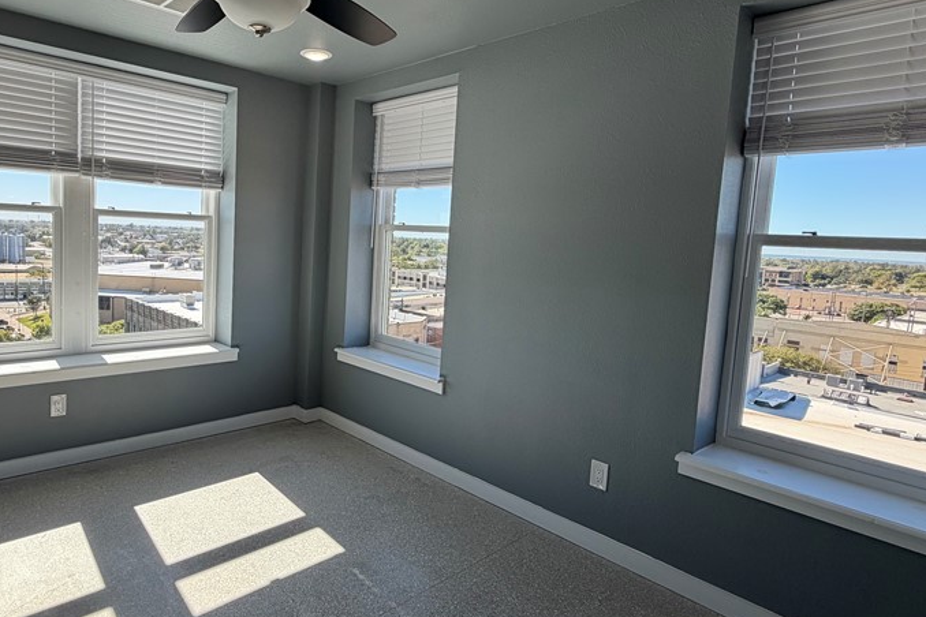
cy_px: 287
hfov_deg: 77.5
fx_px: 566
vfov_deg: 57.2
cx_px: 363
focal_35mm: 22
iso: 64
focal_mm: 2.22
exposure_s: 1/427
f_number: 2.2
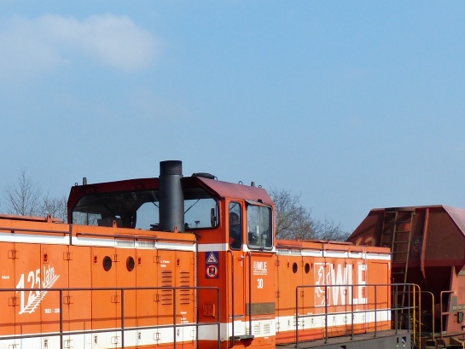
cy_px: 312
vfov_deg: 18.8
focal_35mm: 77
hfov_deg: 24.3
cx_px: 13
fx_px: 1035
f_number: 4
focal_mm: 6.2
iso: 100
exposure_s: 1/1000
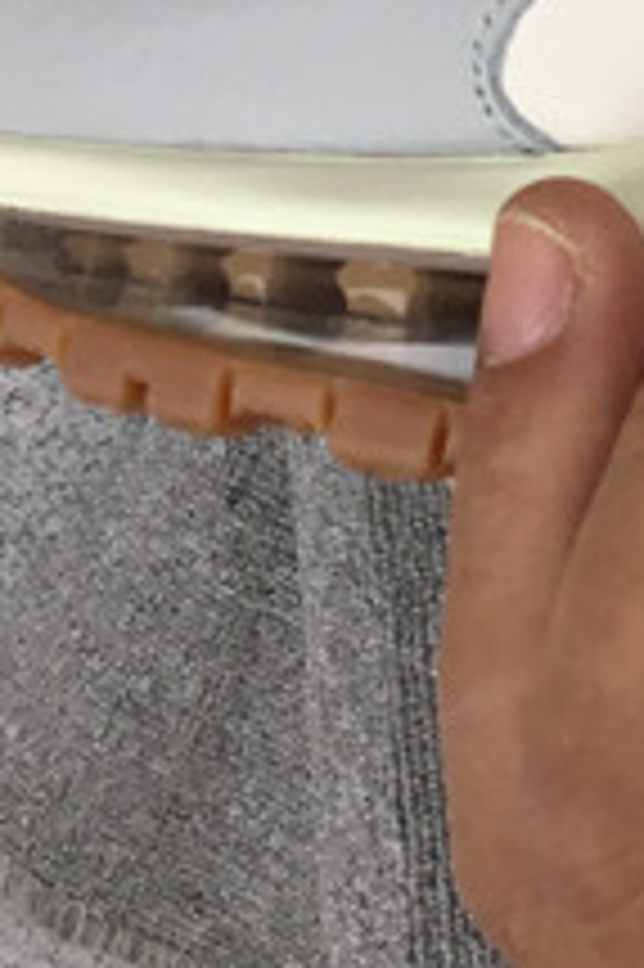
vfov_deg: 14.5
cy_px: -299
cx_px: 1184
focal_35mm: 135
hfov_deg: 9.6
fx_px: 3628
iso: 25
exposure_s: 1/242
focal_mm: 3.3
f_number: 2.4
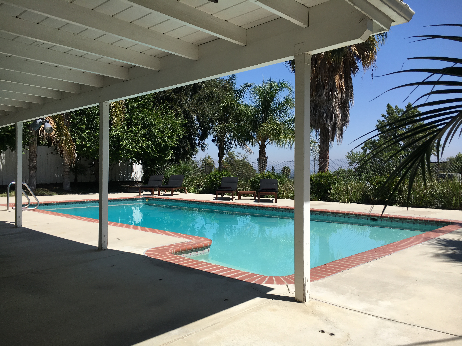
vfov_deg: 48.2
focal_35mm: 29
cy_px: 173
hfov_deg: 61.7
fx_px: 387
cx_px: 231
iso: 25
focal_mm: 4.15
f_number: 2.2
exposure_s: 1/2198
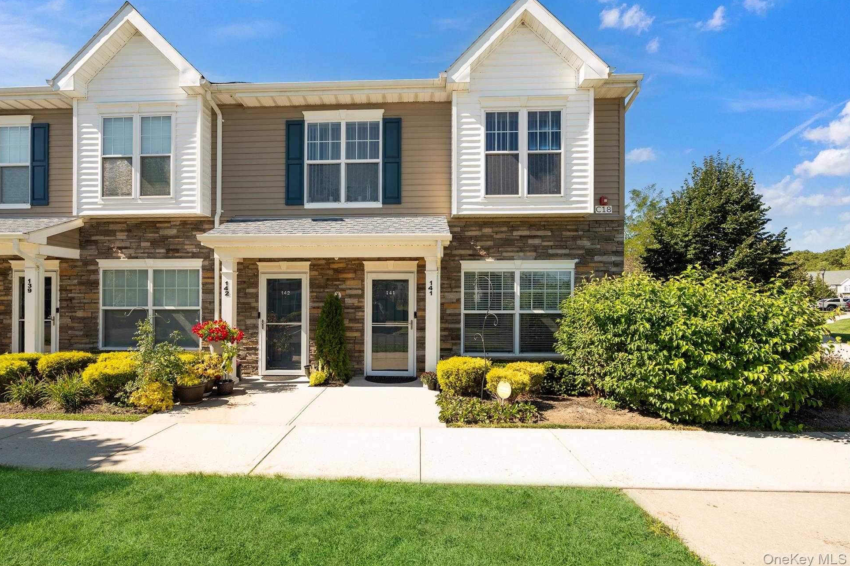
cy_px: 268
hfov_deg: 93.2
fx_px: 401
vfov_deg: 70.4
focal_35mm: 17
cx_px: 400
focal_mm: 16
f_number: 5.6
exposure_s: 1/200
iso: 80
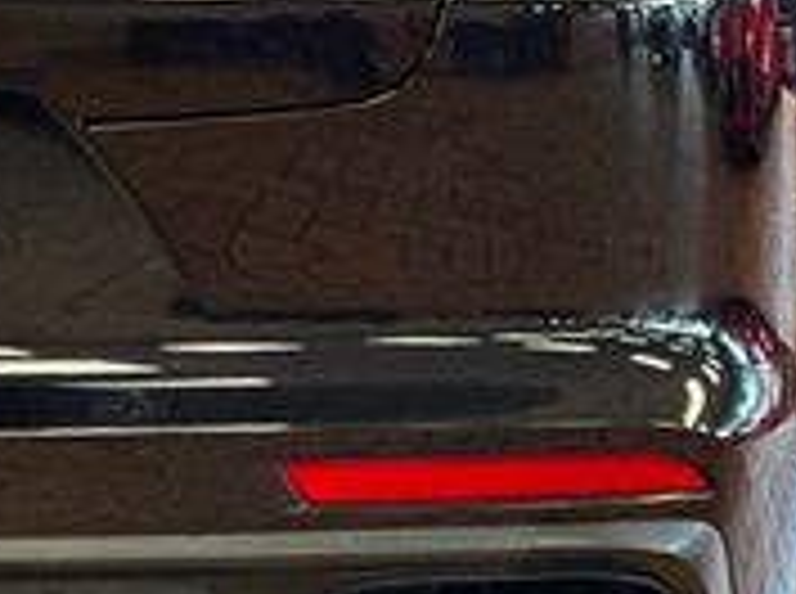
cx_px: -432
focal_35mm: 279
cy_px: -86
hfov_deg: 7.0
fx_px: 6403
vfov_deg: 5.3
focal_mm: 9
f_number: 2.8
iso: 160
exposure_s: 1/60
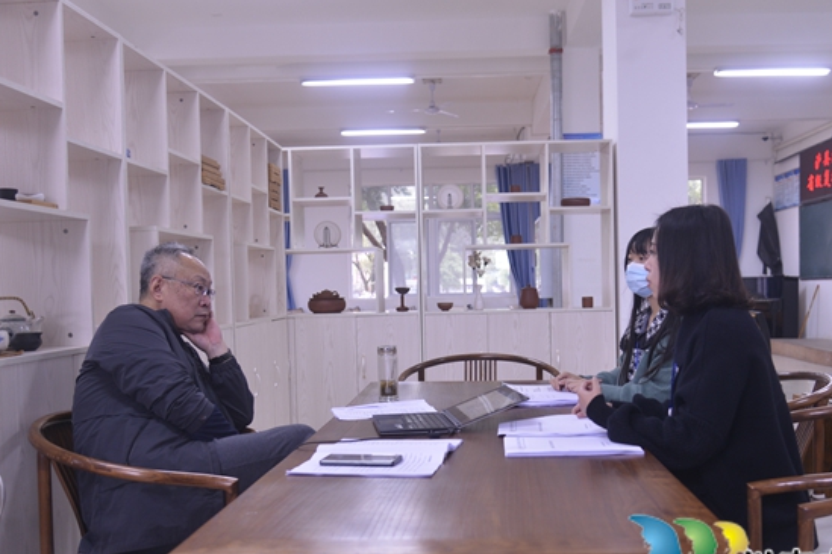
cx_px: 447
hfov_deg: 54.4
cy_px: 308
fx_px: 809
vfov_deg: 37.8
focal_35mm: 35
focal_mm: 30
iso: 800
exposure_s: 1/25
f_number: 4
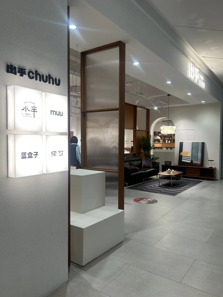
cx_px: 115
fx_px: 232
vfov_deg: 65.3
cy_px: 148
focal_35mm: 27
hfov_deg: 51.3
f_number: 1.5
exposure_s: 1/100
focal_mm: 5.7
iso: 40
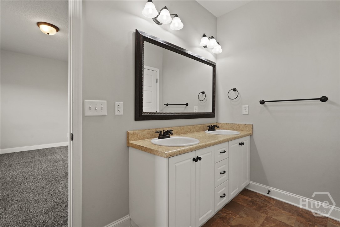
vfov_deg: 73.7
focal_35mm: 16
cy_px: 114
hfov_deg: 96.8
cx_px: 170
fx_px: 151
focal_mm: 16
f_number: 9
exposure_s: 1/6
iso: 320
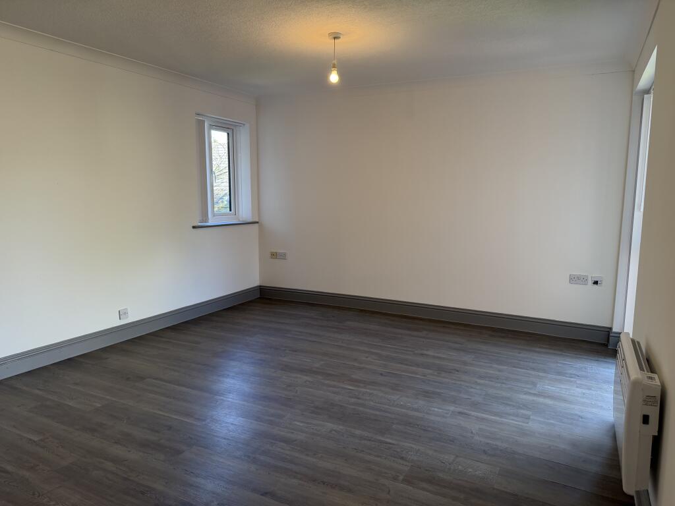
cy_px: 253
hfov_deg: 71.6
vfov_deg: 56.8
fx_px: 468
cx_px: 338
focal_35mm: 24
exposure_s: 1/100
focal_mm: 6.76
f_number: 1.78
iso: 125
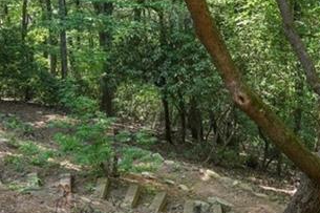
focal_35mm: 47
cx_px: 200
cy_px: 66
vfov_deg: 28.4
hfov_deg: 41.6
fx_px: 418
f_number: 8
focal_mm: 14
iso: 320
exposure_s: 1/60
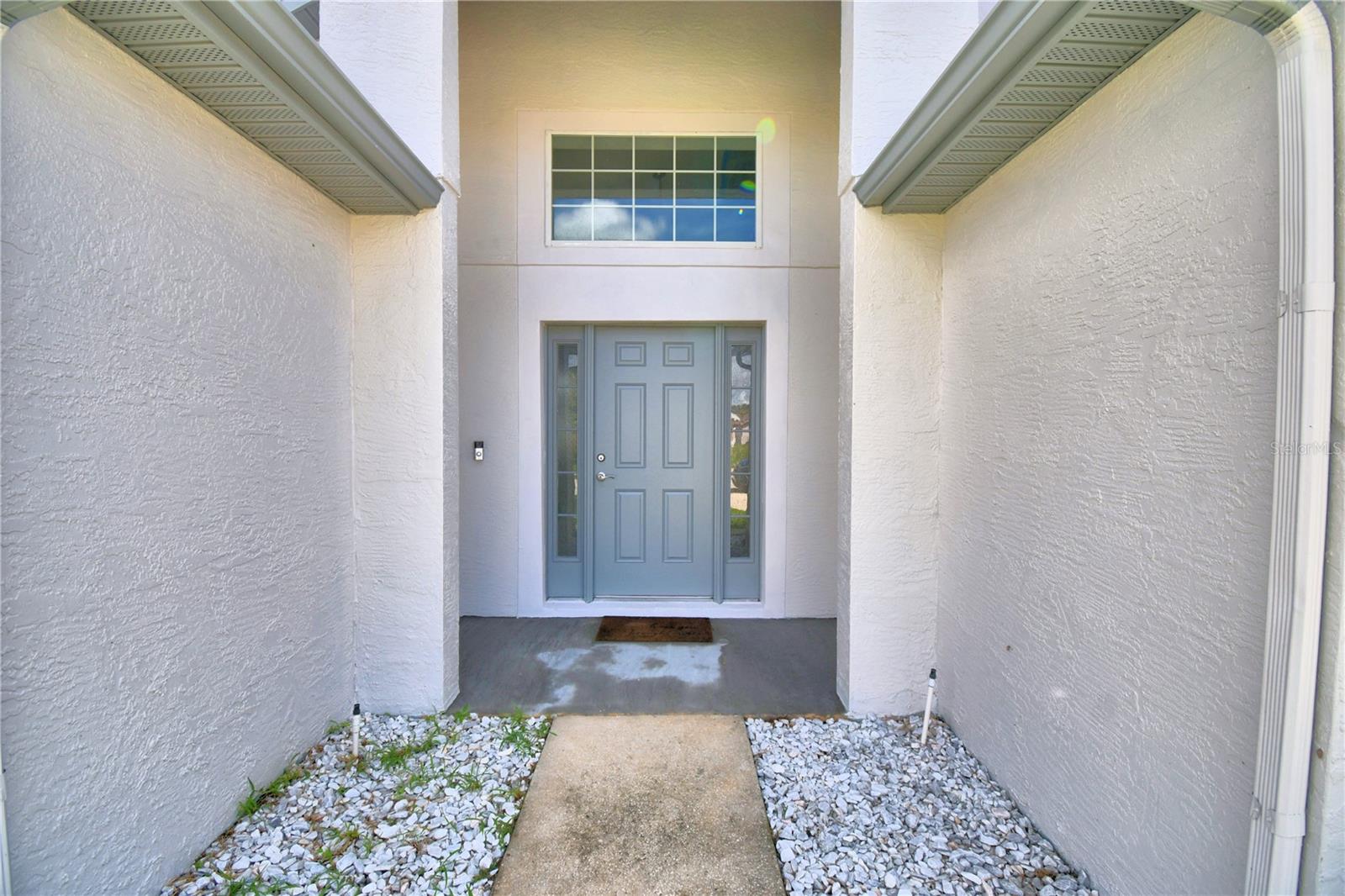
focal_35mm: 15
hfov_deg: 100.4
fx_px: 560
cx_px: 672
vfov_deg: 77.3
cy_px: 448
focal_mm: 10
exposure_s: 1/640
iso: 100
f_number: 4.5
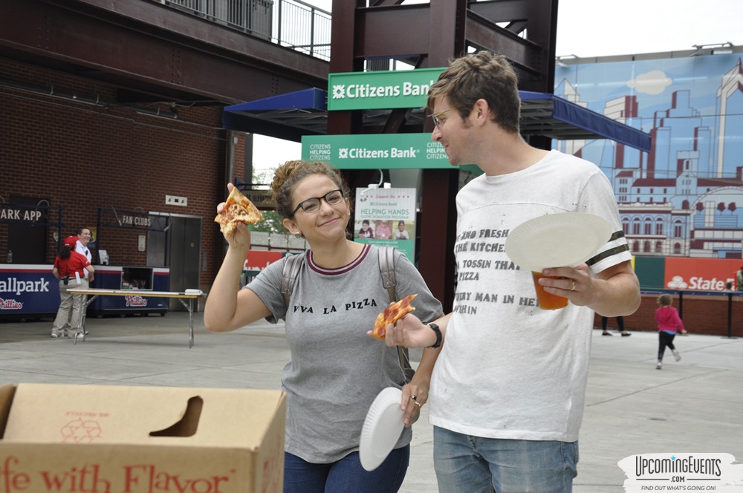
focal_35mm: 60
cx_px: 372
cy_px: 246
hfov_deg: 33.4
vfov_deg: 22.6
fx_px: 1237
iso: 400
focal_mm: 40
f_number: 9
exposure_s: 1/80
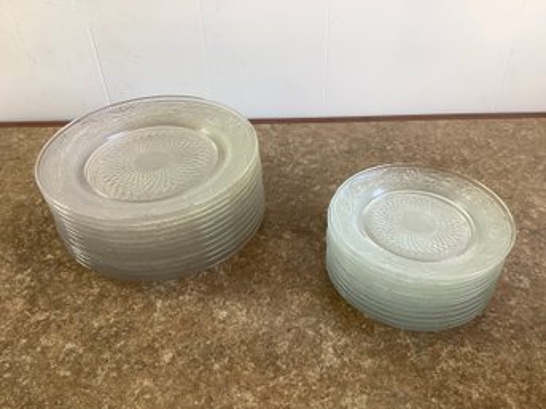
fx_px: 489
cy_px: 204
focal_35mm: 31
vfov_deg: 45.4
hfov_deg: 58.4
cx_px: 273
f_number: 2.4
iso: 80
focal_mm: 3.3
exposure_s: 1/50
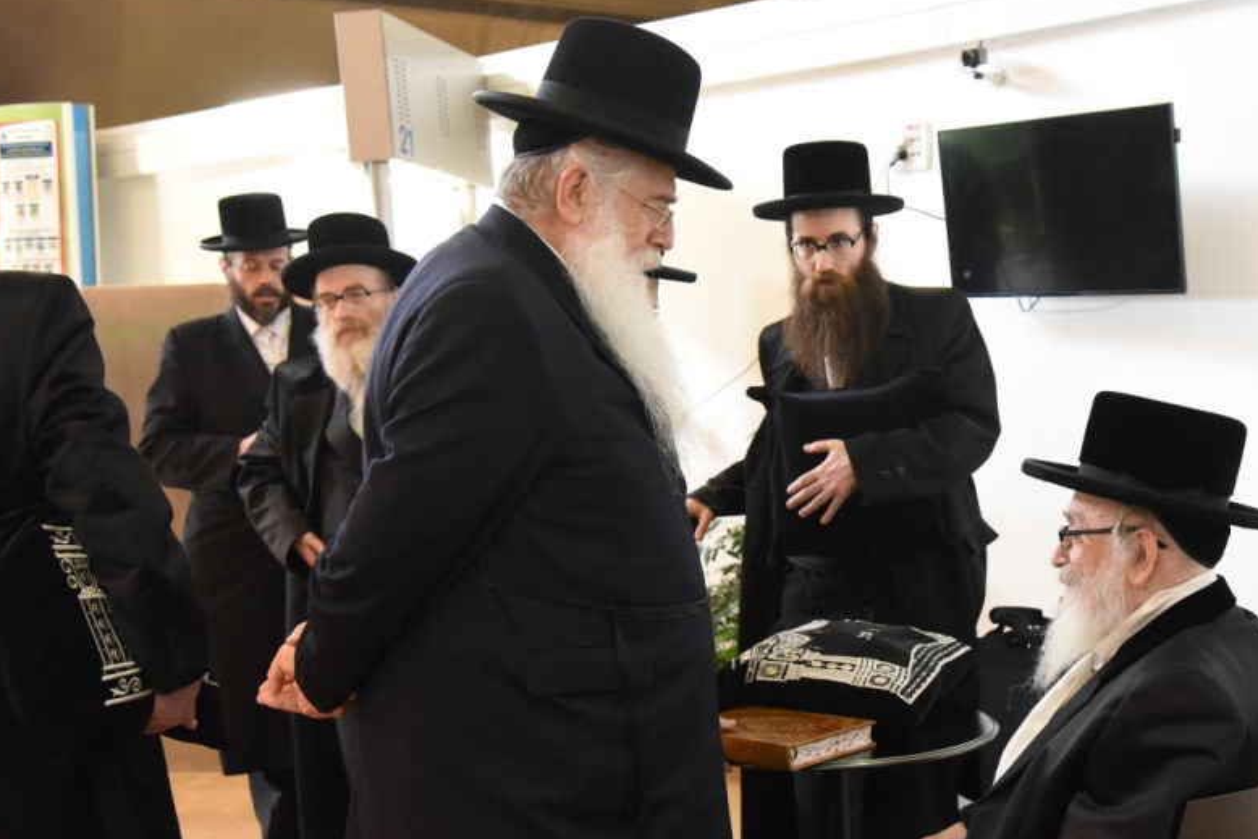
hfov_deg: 39.2
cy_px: 463
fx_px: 1747
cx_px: 812
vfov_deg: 27.0
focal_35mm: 50
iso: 5000
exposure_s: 1/125
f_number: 5
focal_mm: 38
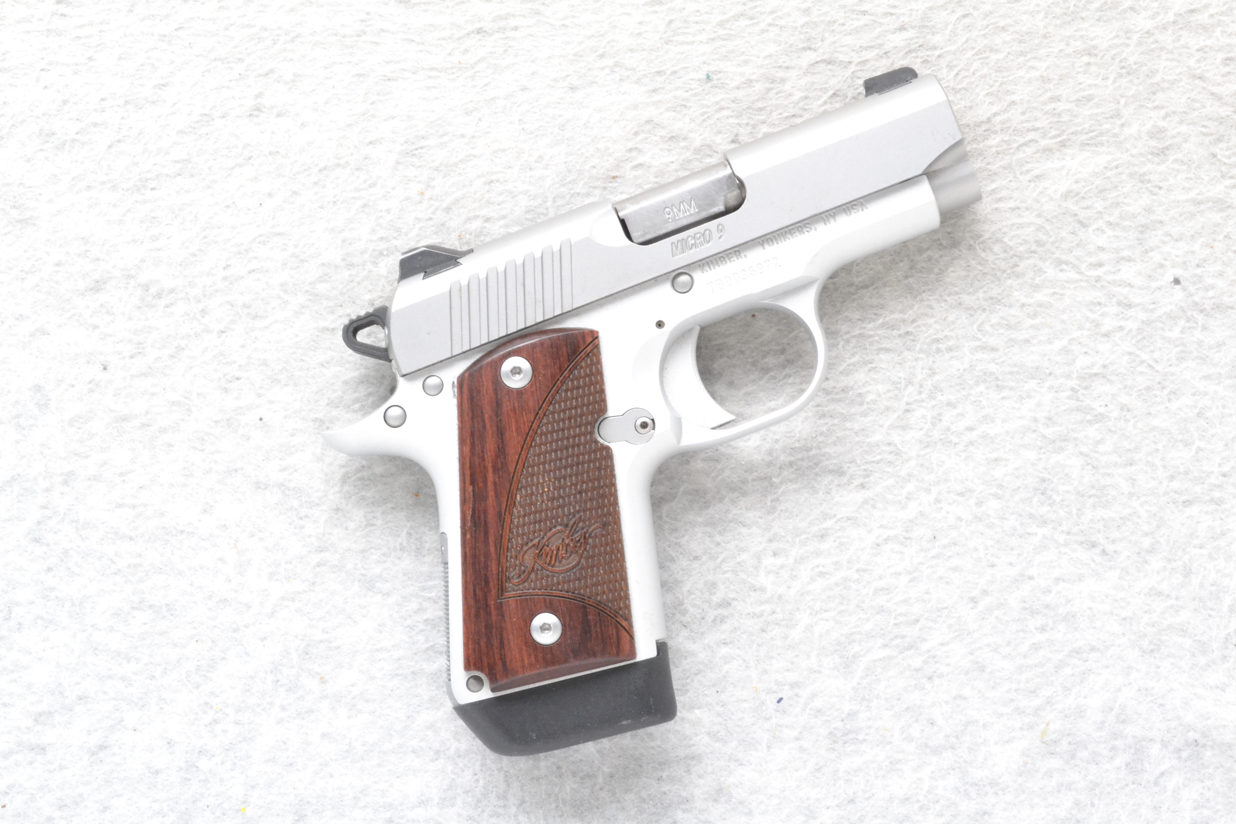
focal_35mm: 75
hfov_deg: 27.0
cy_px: 412
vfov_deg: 18.2
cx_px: 618
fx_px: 2575
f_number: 20
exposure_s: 1/60
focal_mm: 50
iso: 3200
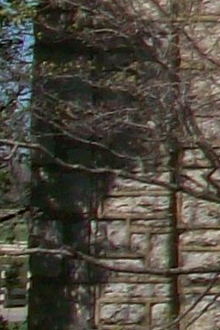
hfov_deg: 4.0
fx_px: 2805
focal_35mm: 306
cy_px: -113
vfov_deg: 6.7
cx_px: 1077
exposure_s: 1/647
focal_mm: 6.2
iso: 80
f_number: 5.6
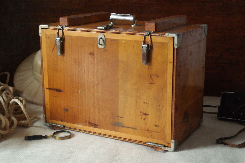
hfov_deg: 34.5
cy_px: 82
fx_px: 395
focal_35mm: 58
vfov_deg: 23.4
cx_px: 122
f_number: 5.6
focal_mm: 38
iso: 3200
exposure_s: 1/30
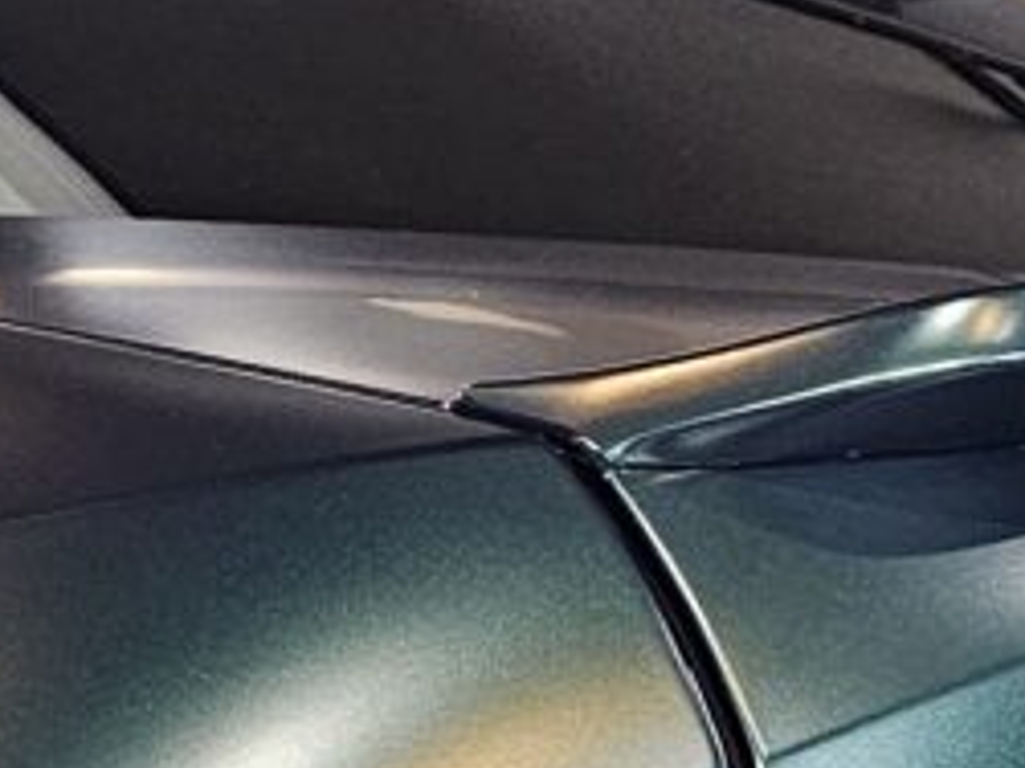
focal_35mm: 176
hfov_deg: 11.2
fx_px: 5209
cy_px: 1855
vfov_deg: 7.8
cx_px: 86
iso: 640
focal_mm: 6.3
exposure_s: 1/100
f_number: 1.7
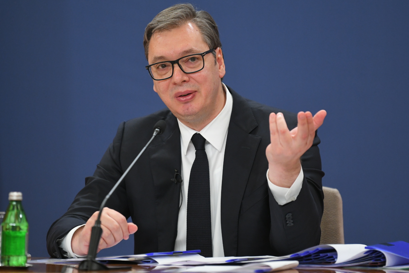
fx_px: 3408
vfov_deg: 4.6
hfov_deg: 6.9
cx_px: 204
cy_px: 136
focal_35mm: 300
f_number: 2.8
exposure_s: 1/400
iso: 2000
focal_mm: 200
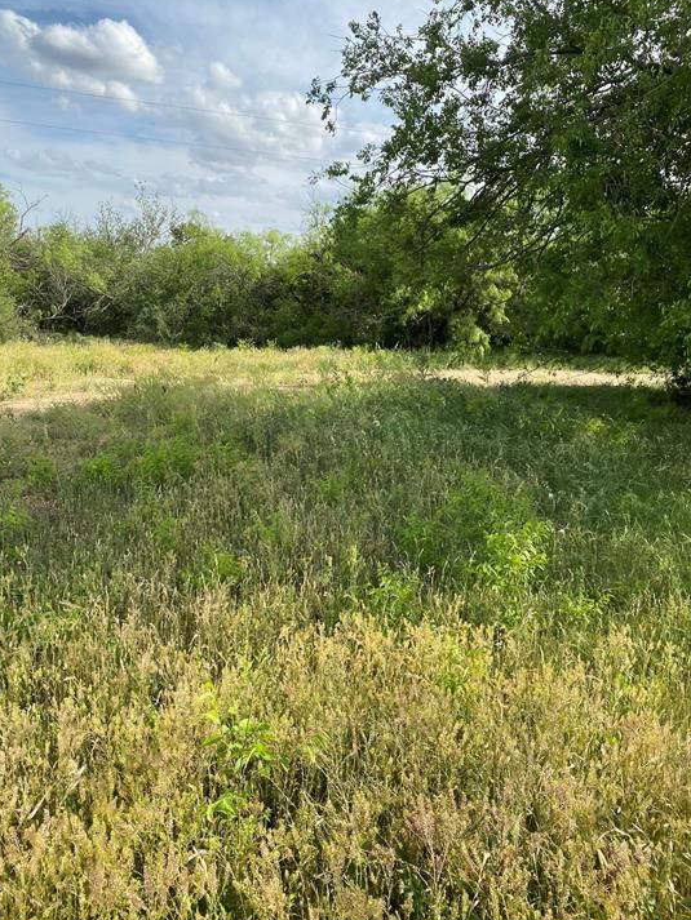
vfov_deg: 63.4
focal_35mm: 28
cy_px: 439
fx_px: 745
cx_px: 341
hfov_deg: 49.8
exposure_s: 1/1007
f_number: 1.8
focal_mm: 4.25
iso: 32
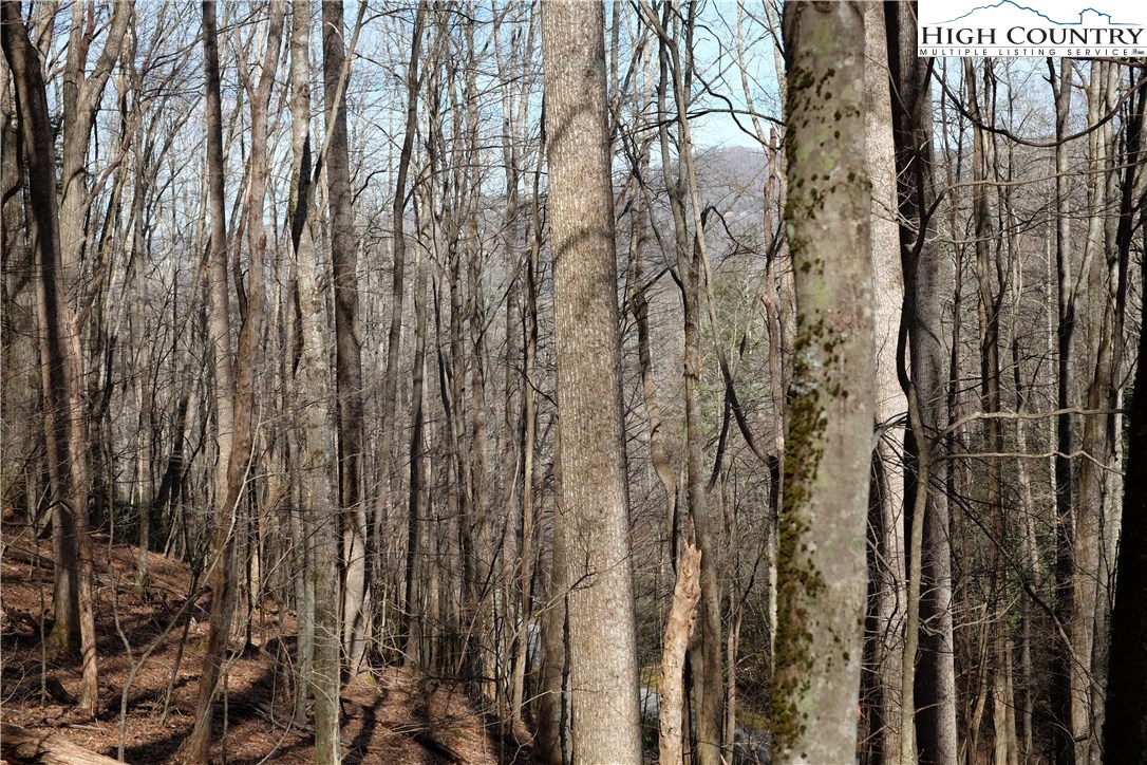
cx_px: 574
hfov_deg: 41.1
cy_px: 382
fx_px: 1529
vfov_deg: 28.1
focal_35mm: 48
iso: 200
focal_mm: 32
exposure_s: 1/420
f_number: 5.6
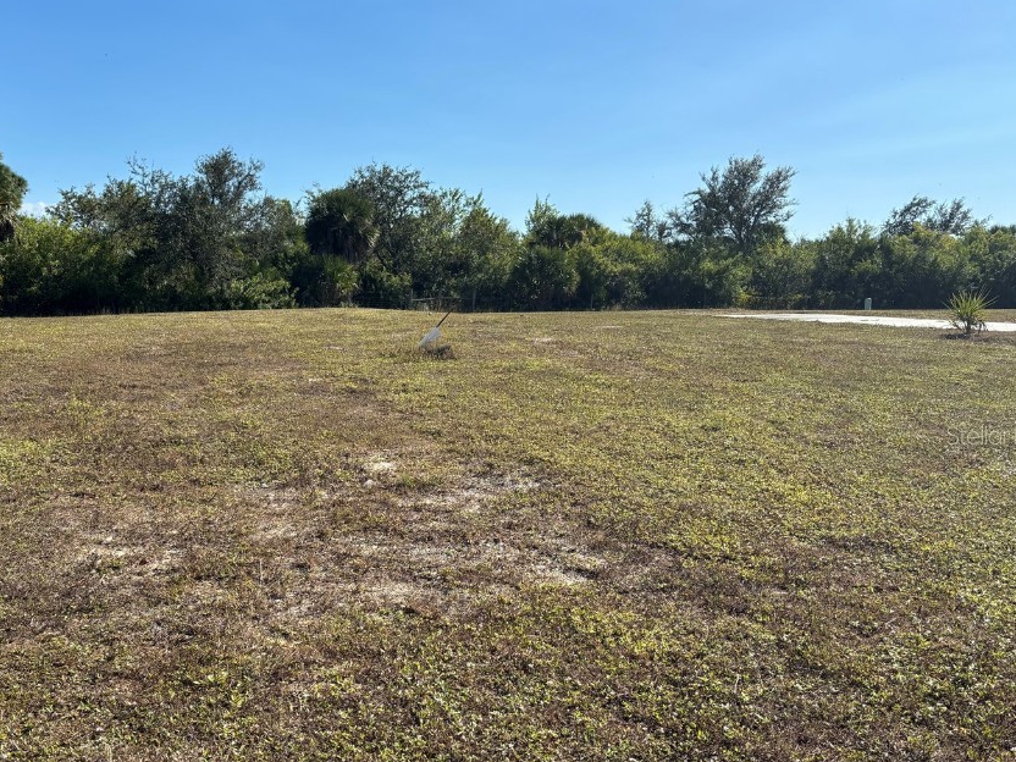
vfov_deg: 44.0
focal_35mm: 32
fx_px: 939
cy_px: 435
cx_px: 436
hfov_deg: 56.6
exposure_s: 1/3413
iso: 50
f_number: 1.6
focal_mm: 5.96
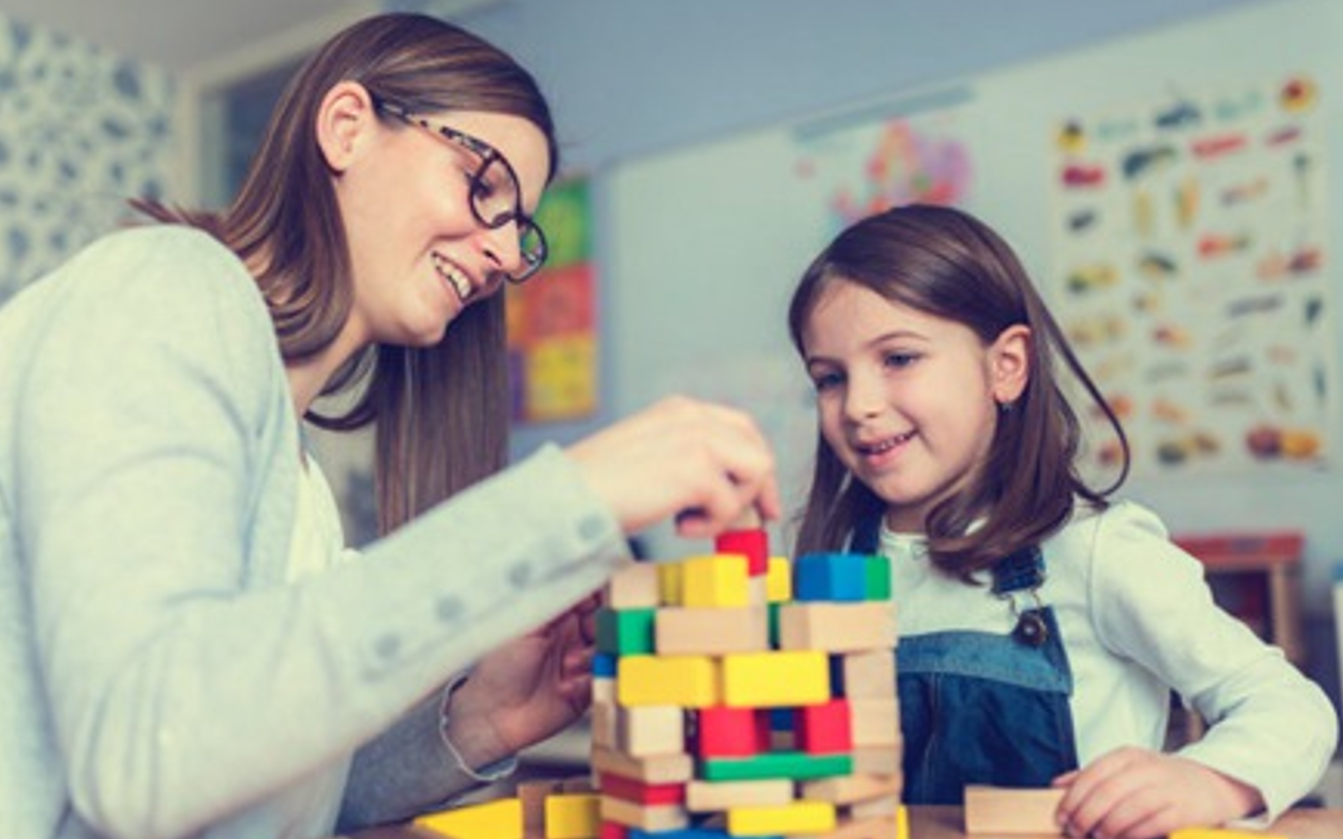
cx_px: 665
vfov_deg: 34.4
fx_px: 1354
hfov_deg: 52.8
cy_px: 458
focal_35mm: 37
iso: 200
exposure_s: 1/640
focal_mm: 35
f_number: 1.6
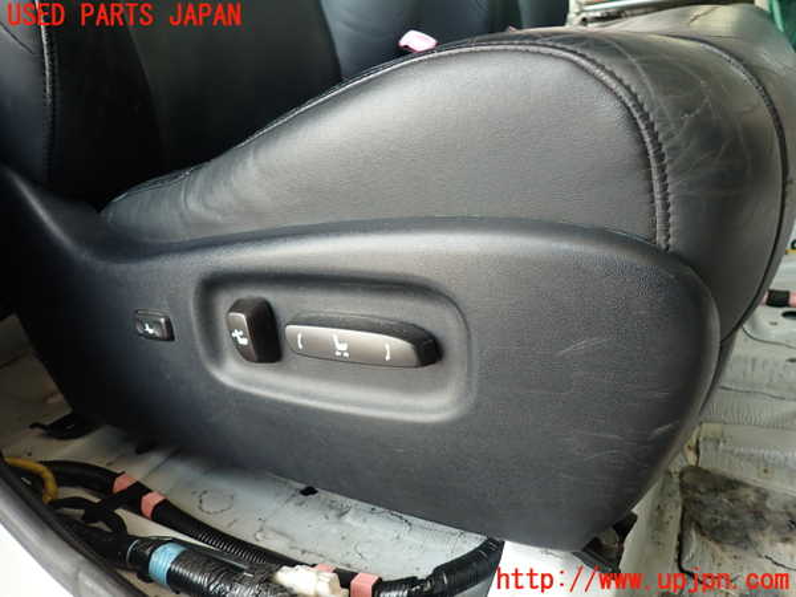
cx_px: 398
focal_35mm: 25
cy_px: 298
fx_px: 575
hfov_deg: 69.4
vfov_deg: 54.9
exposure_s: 1/60
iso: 100
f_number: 2
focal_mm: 4.5
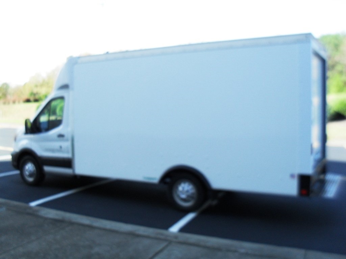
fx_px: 350
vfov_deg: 40.7
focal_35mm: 35
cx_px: 173
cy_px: 130
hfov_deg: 52.6
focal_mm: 6.3
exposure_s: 1/250
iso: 100
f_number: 3.2
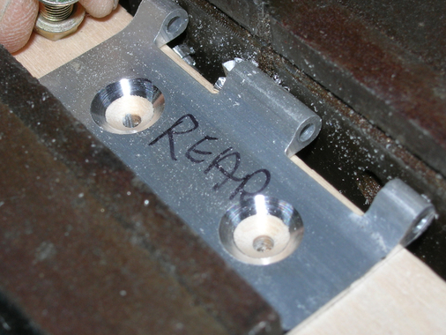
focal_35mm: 91
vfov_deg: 16.2
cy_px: 130
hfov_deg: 21.5
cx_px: 198
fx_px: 1173
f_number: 6.3
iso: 64
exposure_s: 1/60.1
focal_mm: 14.9
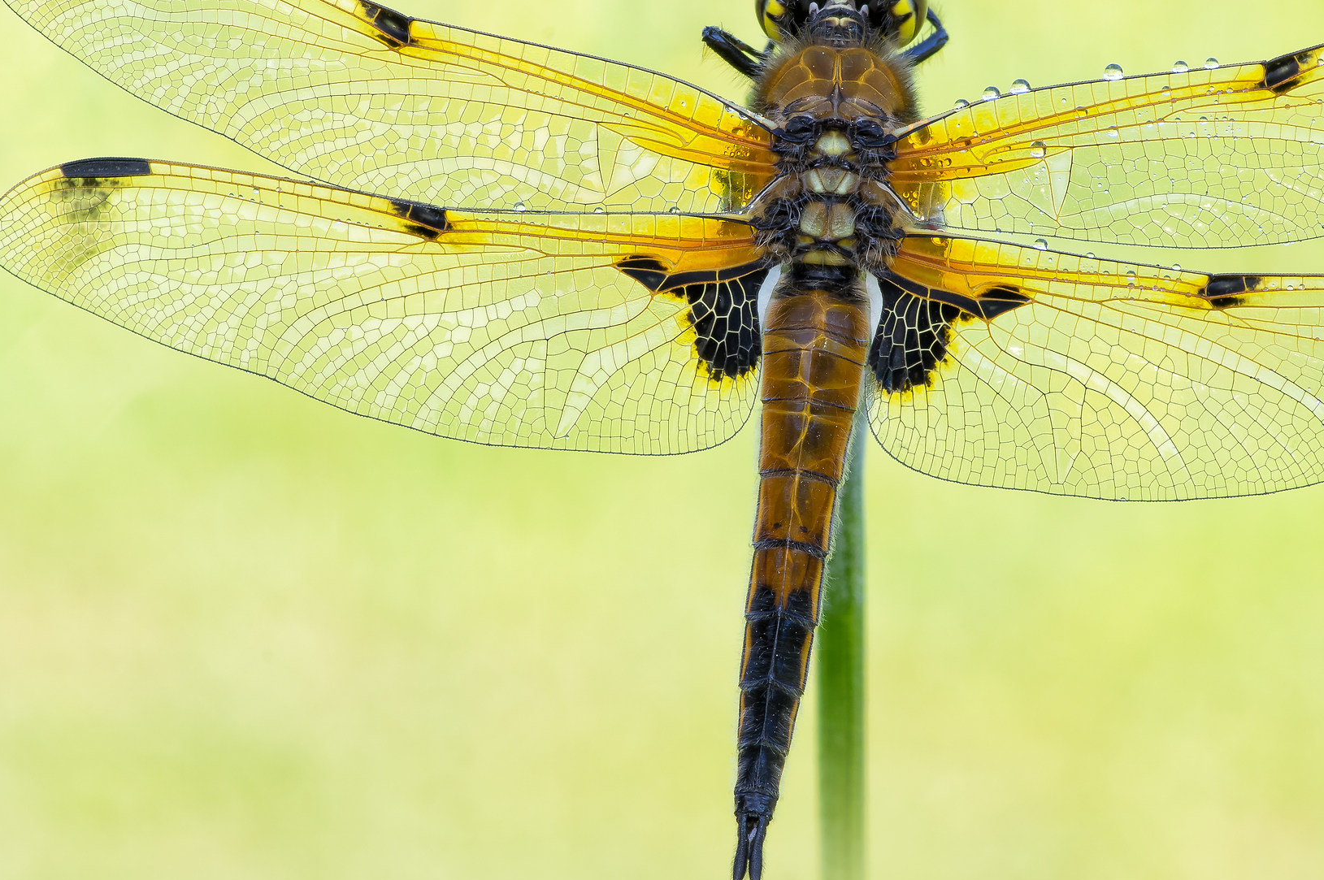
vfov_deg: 6.2
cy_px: 296
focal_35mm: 221
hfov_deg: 9.3
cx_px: 830
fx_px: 8120
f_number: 16
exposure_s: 1/8
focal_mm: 100
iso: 100
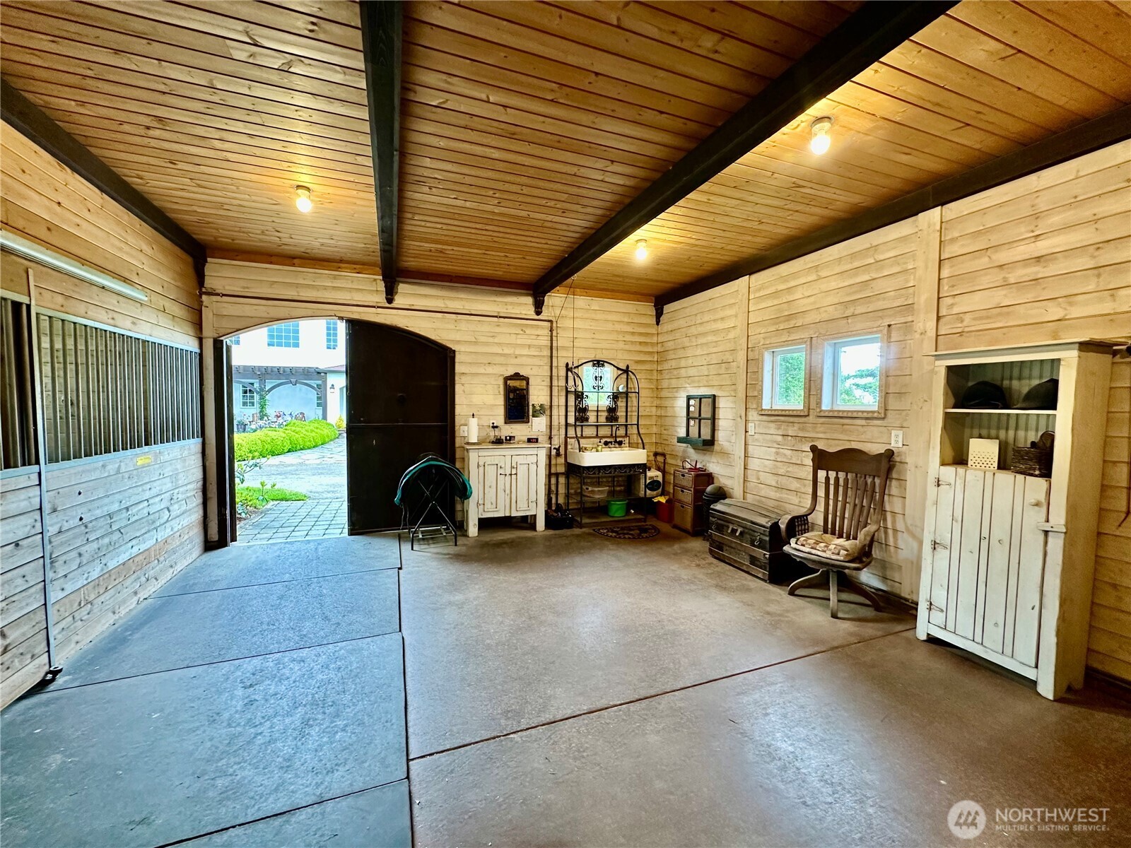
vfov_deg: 85.7
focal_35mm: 14
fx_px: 457
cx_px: 566
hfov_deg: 102.1
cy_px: 424
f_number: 2.2
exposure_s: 1/60
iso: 250
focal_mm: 2.22
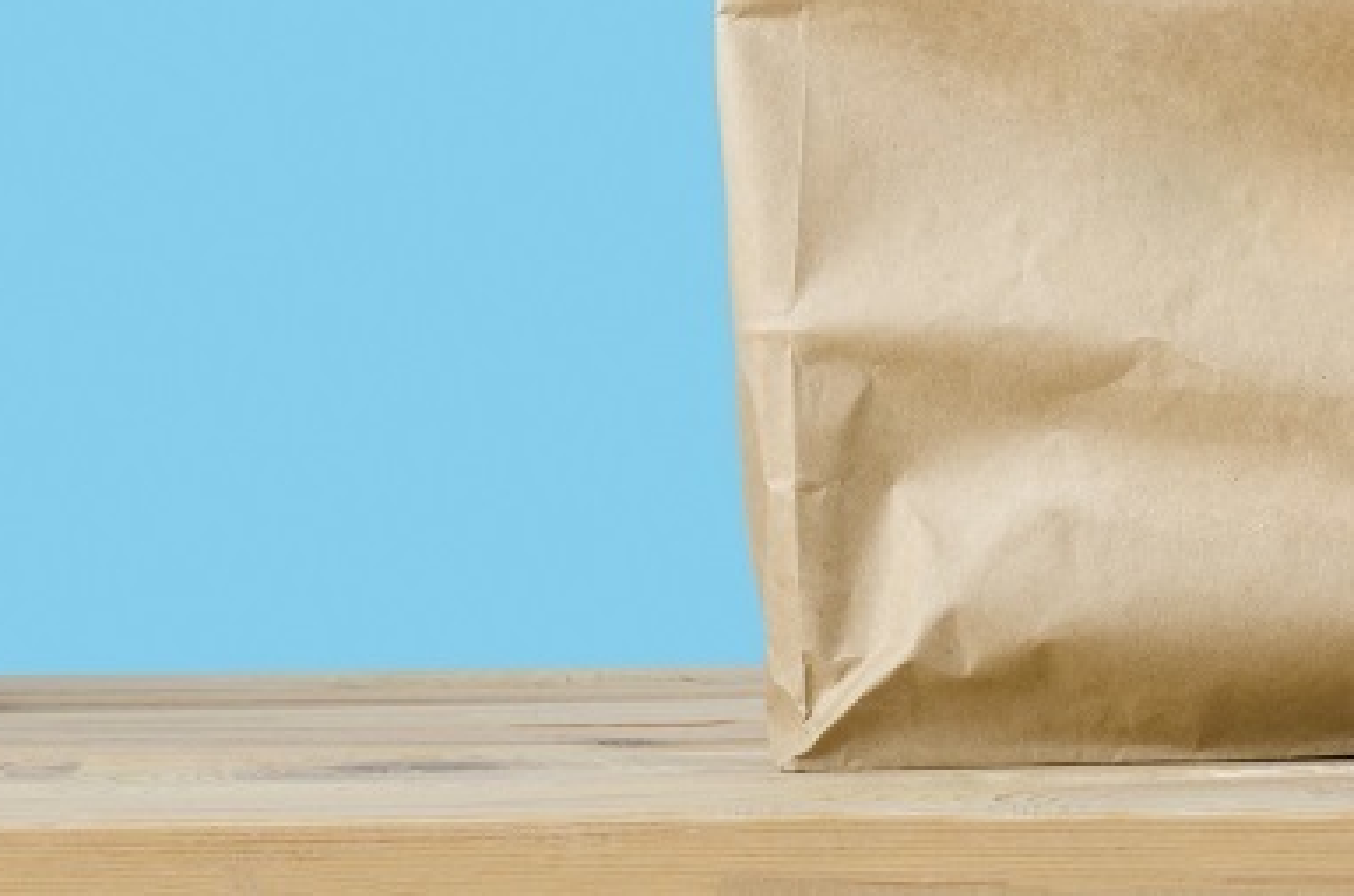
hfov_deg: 10.5
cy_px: -264
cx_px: 1030
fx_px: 7319
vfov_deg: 6.9
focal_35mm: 195
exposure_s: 1/160
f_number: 11
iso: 250
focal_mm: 50
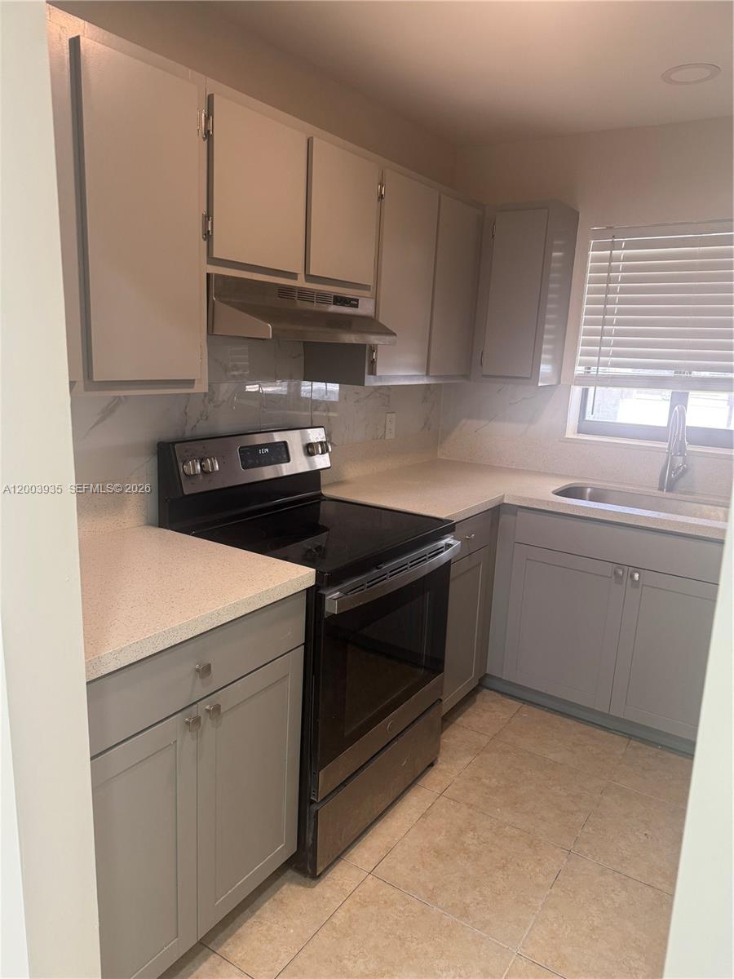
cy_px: 490
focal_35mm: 24
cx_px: 367
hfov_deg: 56.8
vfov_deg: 71.6
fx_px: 679
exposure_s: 1/60
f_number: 1.78
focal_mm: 6.76
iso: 125
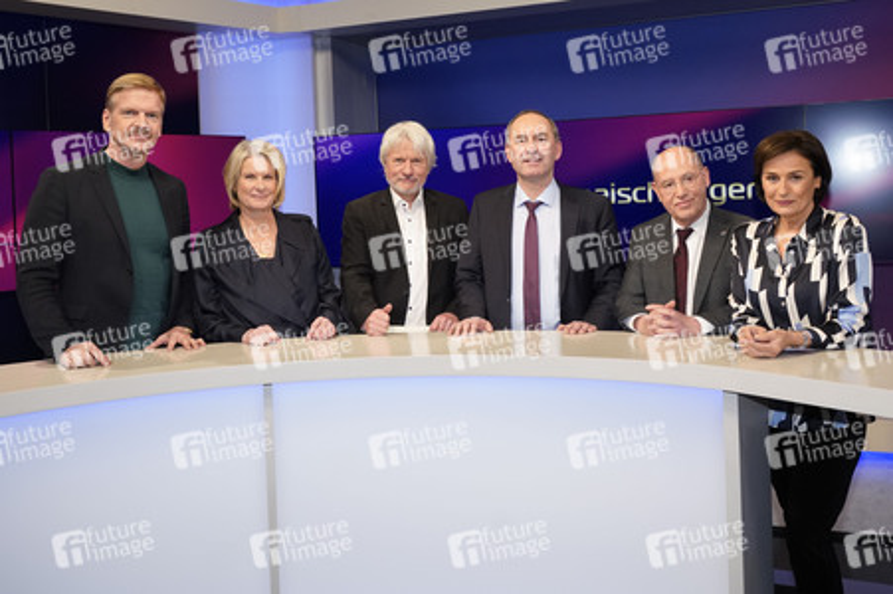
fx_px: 694
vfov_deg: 46.3
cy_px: 297
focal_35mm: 28
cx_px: 446
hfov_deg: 65.5
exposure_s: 1/125
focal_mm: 28
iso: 2000
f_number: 5.6
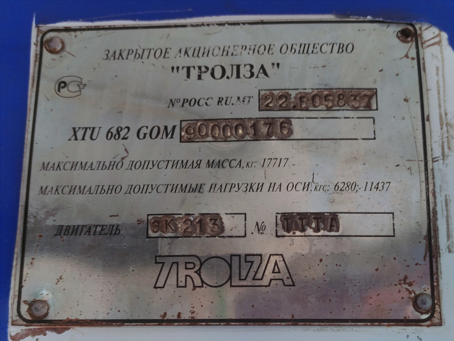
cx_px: 227
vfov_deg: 54.9
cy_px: 170
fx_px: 328
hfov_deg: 69.4
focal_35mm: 25
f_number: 1.89
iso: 110
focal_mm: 5.43
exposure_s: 1/60
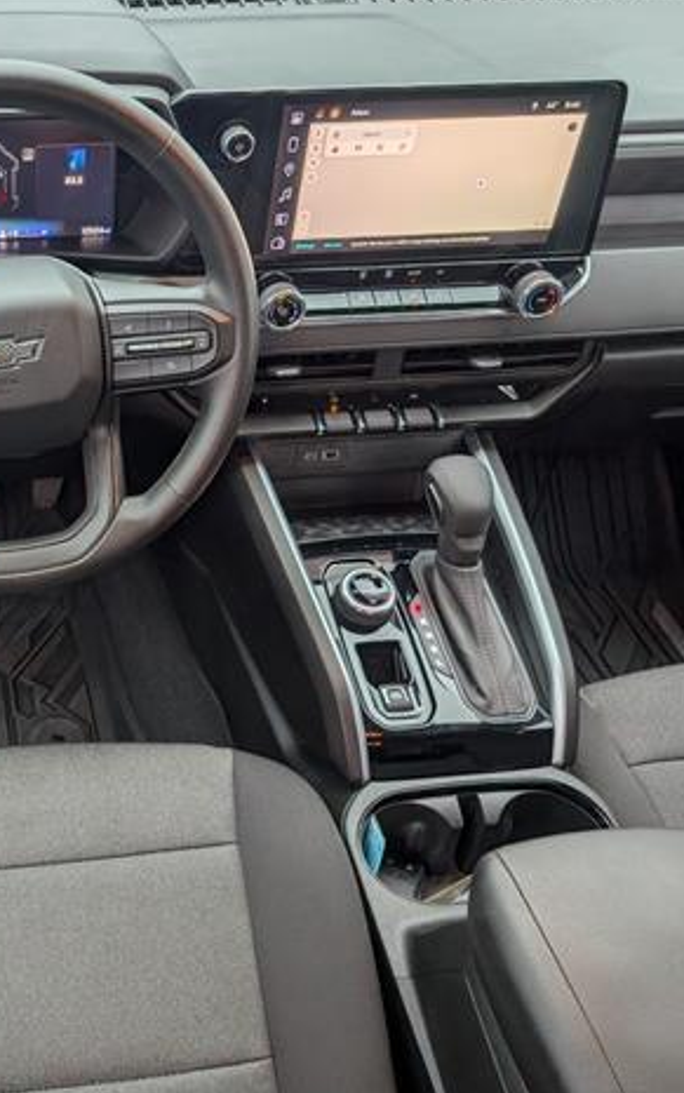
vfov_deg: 55.3
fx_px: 1043
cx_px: 7
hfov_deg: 33.4
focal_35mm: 35
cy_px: 550
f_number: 1.68
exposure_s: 1/122
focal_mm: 6.9
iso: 22
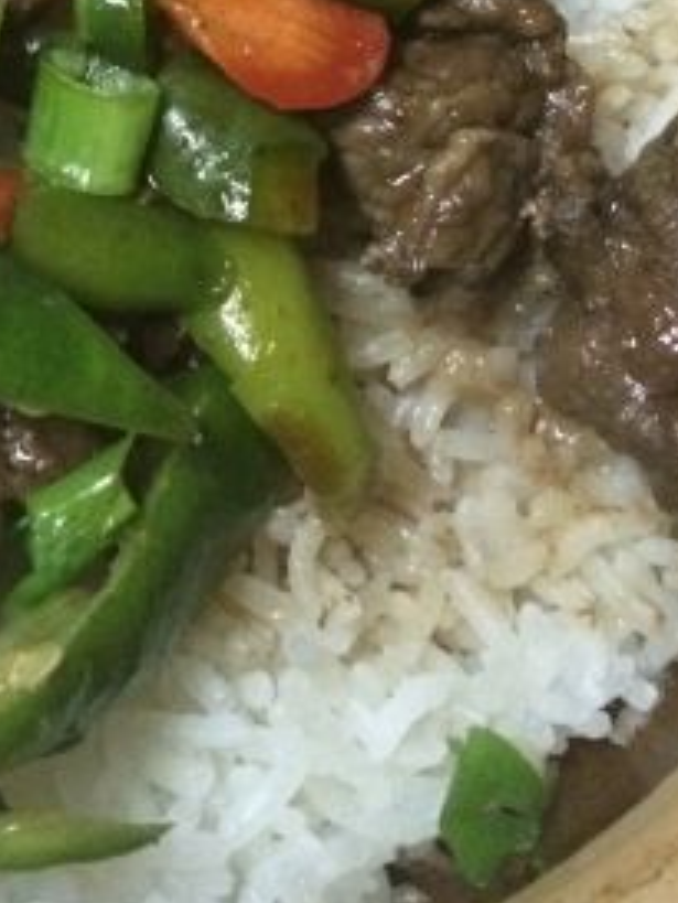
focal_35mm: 77
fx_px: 2009
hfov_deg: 18.6
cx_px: -18
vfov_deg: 24.2
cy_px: 3
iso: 640
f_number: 2.2
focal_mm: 4.12
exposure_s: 1/15
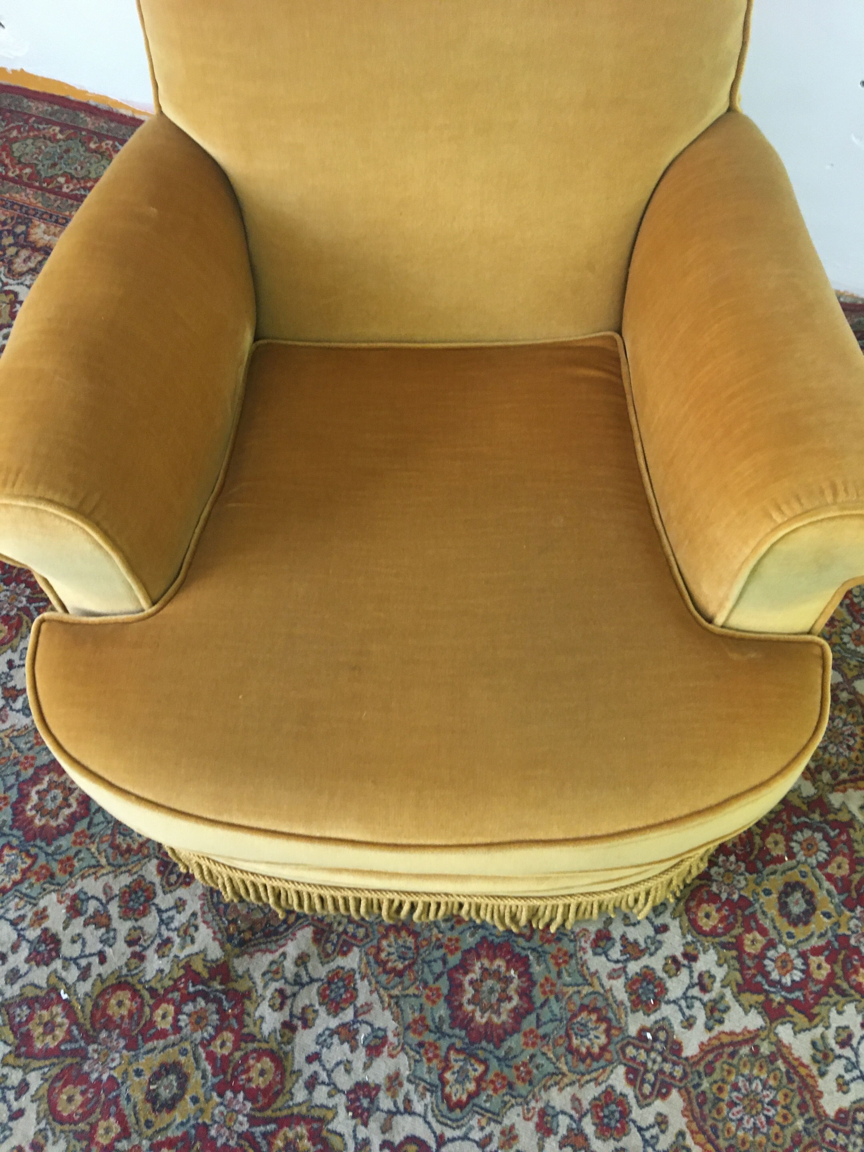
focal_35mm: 29
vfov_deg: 61.7
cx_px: 432
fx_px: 965
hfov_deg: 48.2
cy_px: 576
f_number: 2.2
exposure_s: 1/33
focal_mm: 4.15
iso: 200
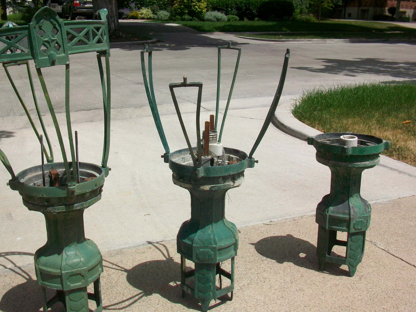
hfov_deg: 47.7
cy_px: 188
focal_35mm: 39
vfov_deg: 36.7
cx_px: 175
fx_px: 469
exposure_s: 1/500
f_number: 5.5
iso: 64
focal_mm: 5.7
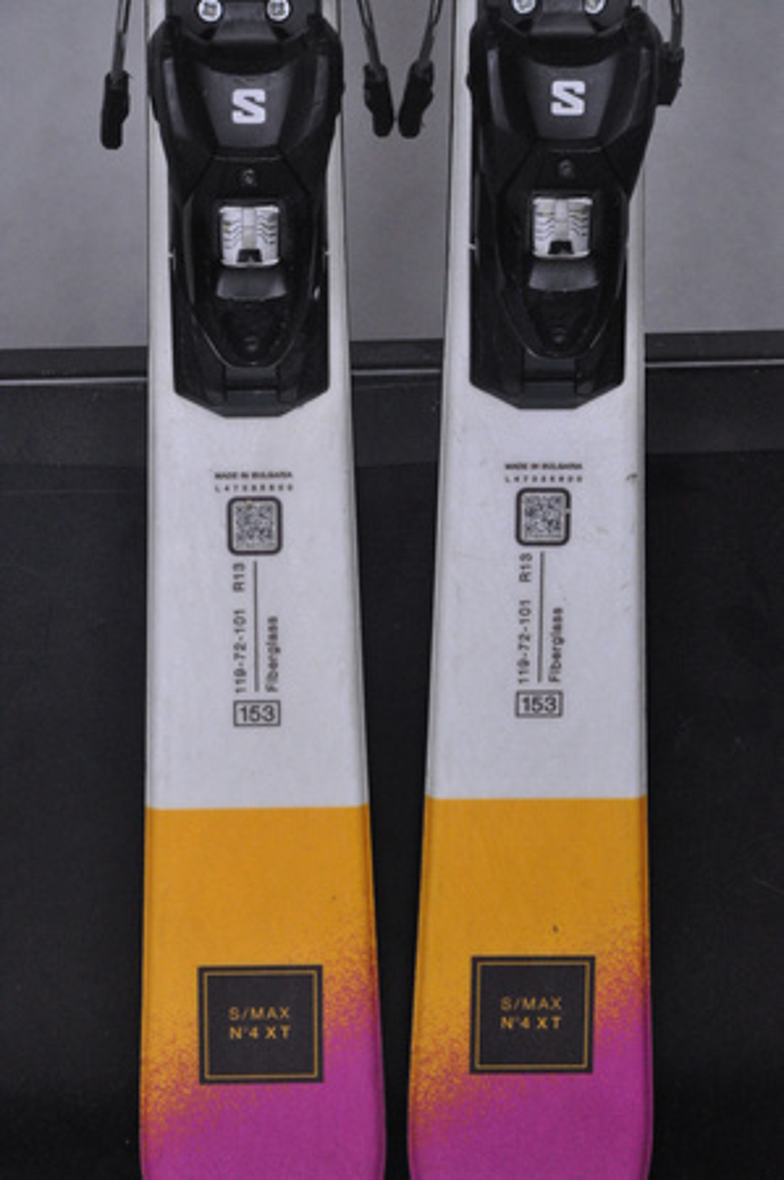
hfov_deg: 10.1
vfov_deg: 15.2
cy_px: 590
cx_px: 392
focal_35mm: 135
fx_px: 4420
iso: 3200
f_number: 9.5
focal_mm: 90
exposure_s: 1/125
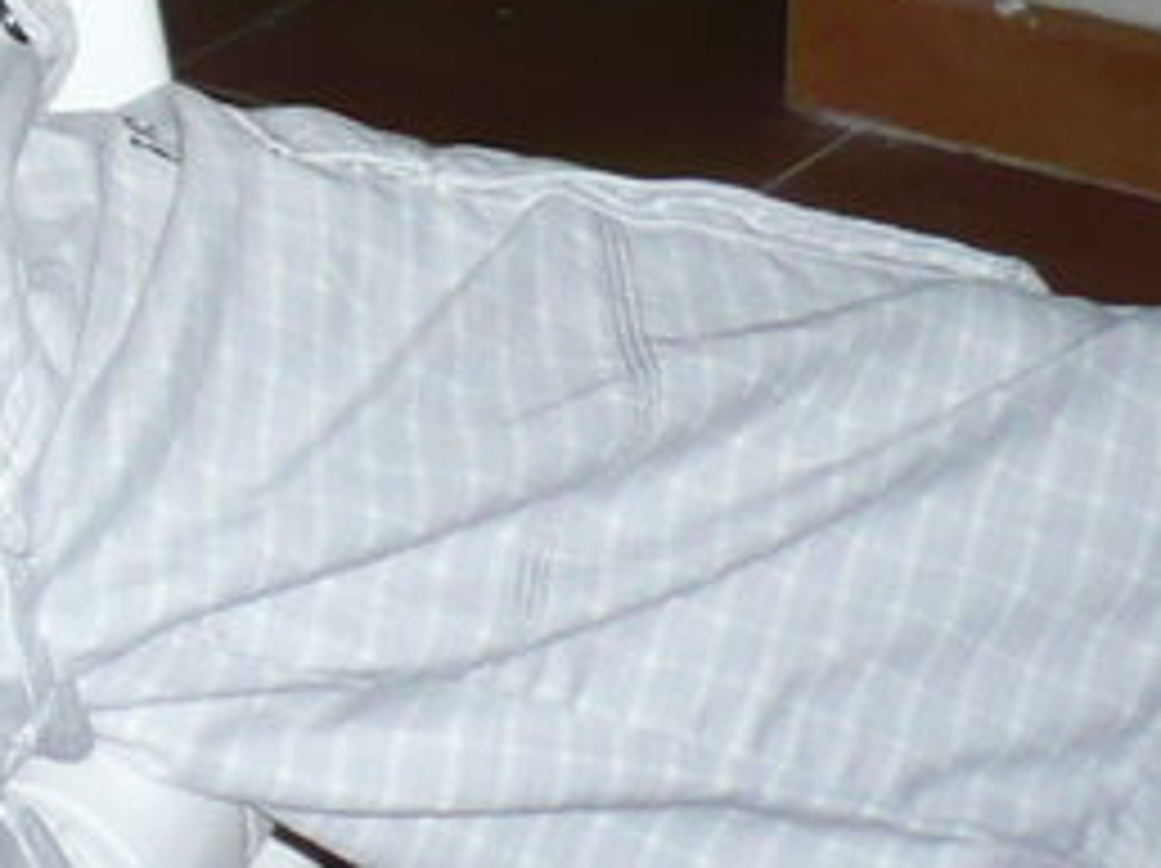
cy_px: -846
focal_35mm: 163
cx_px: -1058
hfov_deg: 11.1
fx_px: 5462
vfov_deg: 8.6
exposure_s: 1/30
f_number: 2.8
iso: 200
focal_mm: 5.8
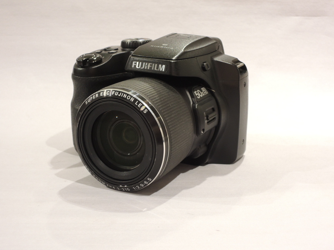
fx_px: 743
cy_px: 125
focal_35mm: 77
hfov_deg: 25.3
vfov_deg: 19.1
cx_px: 167
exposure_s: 1/50
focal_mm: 13.8
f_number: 4.7
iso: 400
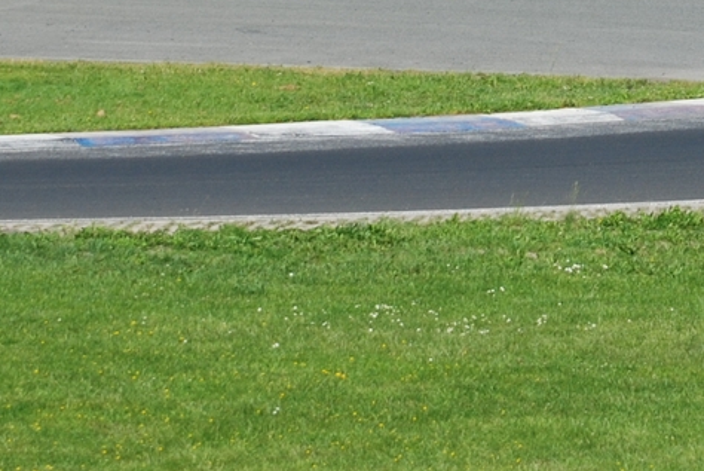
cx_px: 636
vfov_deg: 2.5
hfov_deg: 3.7
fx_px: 10941
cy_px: -224
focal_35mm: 559
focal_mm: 92
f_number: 5.6
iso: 100
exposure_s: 1/640
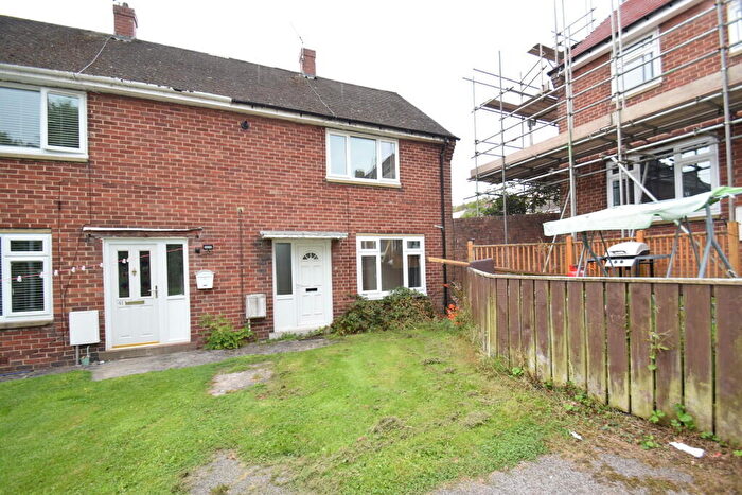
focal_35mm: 15
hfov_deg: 100.4
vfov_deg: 77.4
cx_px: 371
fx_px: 309
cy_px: 248
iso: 800
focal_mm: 10
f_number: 5.6
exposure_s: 1/125
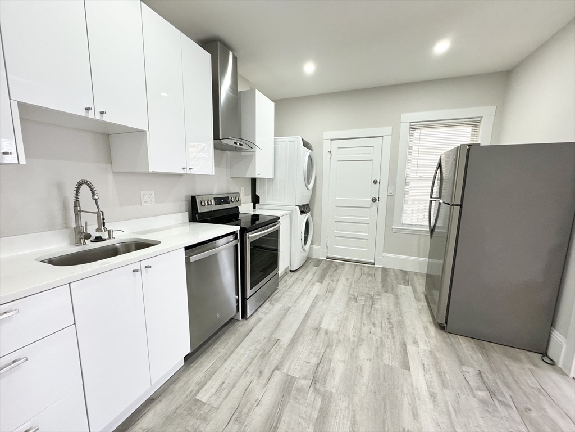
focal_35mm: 14
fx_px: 233
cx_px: 288
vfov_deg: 85.7
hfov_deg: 102.1
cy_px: 216
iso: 320
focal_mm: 2.22
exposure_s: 1/120
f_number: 2.2
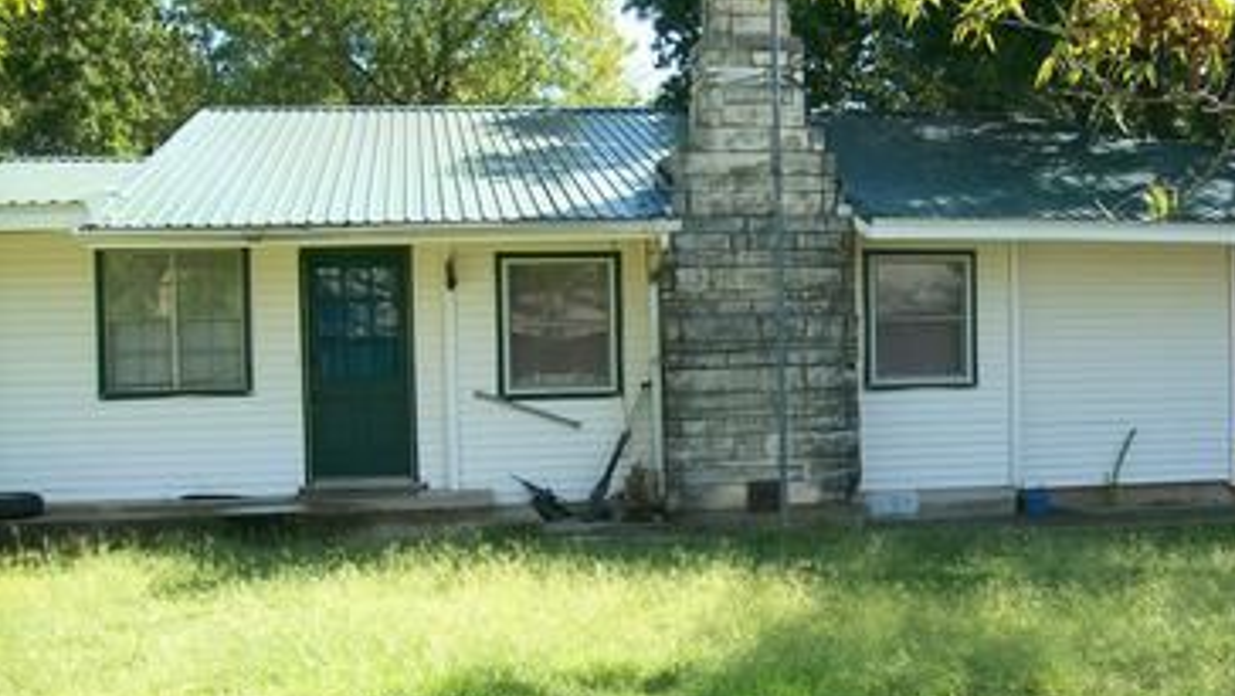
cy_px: 436
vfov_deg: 27.6
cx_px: 673
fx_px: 1409
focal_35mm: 43
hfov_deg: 47.3
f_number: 2.7
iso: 80
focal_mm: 6
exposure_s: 1/371
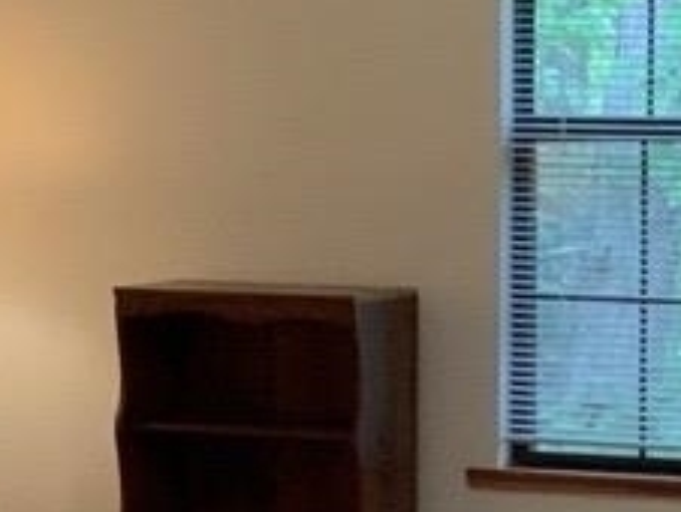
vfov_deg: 7.7
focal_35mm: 192
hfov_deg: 10.3
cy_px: 482
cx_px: 342
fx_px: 3781
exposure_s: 1/60
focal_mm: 3
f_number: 1.8
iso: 250
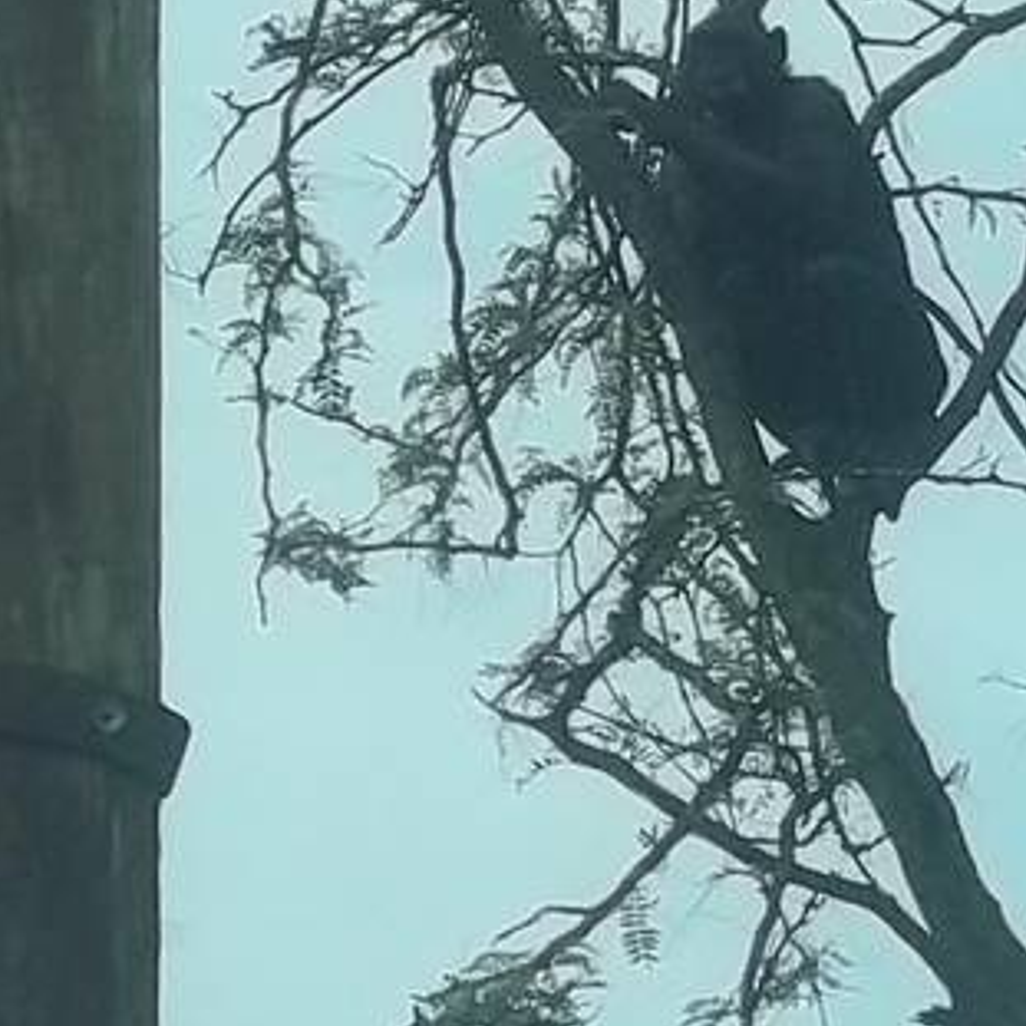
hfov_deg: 4.0
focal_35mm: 437
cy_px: 323
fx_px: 14654
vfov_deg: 4.0
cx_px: 1029
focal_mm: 17.1
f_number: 5.2
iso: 80
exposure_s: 1/800
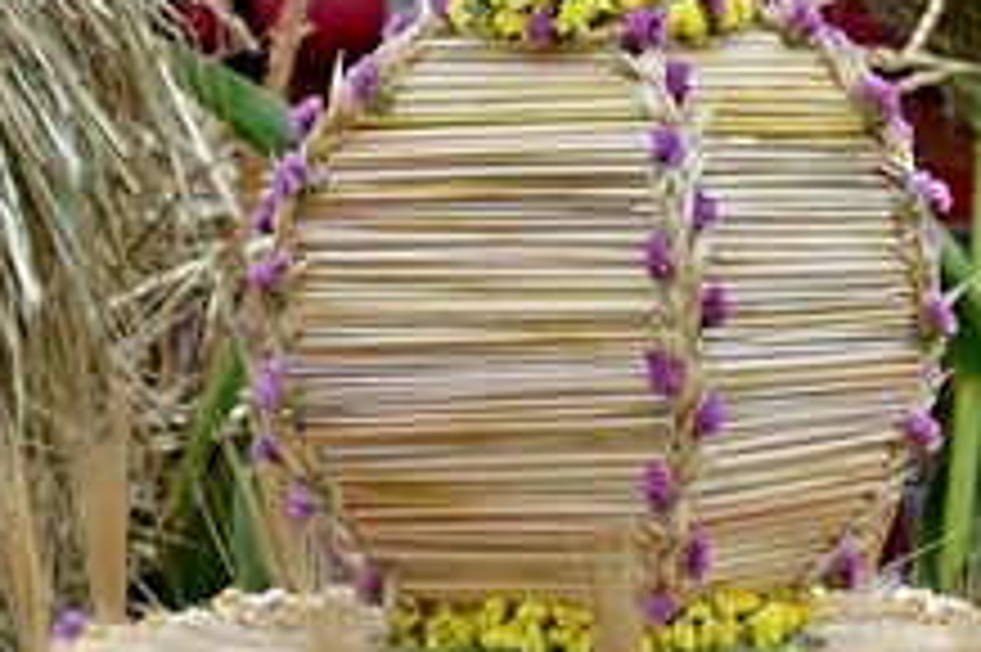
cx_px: 706
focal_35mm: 572
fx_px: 15575
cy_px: 200
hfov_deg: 3.6
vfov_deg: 2.4
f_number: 5.6
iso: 500
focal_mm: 98
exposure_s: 1/500
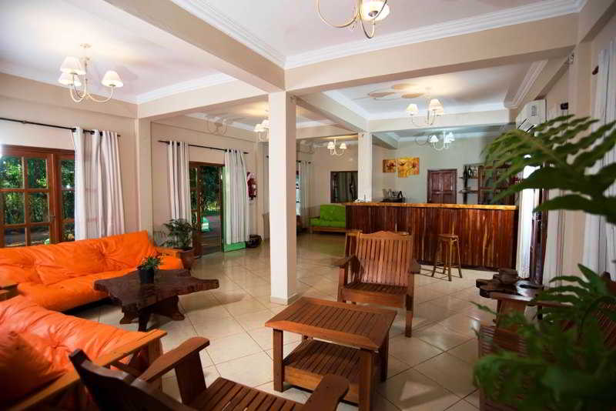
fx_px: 308
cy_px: 206
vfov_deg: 67.4
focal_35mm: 18
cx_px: 308
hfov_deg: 90.0
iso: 160
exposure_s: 1/25
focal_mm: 18
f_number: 5.6
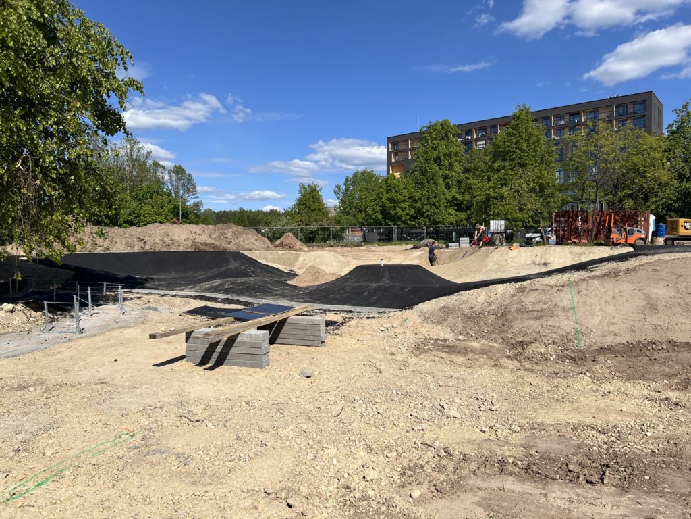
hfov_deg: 67.3
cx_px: 346
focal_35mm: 26
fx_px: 519
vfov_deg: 53.1
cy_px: 260
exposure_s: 1/6579
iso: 50
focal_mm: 5.7
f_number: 1.5
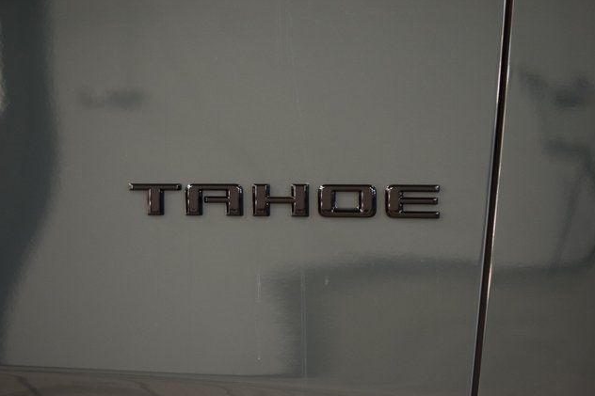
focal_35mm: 79
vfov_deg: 17.3
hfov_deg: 25.7
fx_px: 1305
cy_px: 198
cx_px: 300
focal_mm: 52
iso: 1600
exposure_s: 1/60
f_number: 3.2
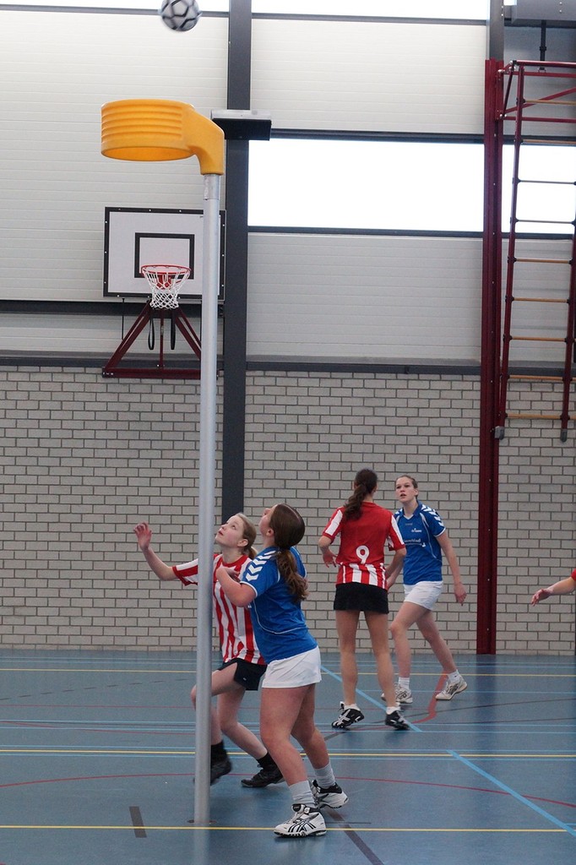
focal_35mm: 60
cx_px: 288
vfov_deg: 33.4
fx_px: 1441
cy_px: 432
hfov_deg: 22.6
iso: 1250
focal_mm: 40
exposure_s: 1/200
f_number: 4
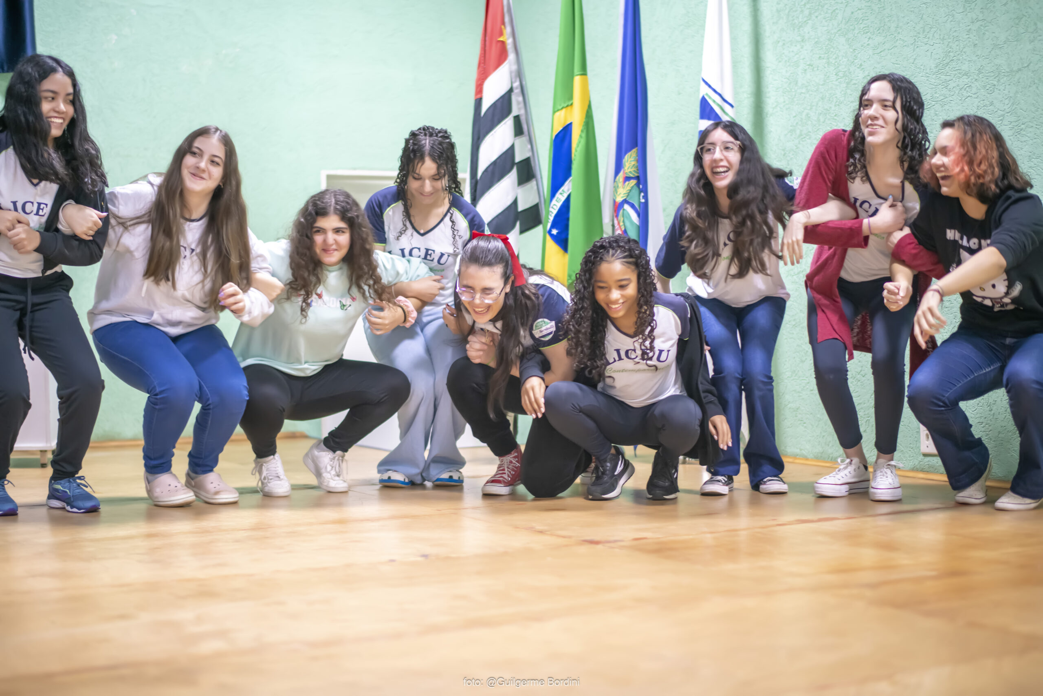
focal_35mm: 58
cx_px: 522
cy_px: 348
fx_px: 1680
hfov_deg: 34.5
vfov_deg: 23.4
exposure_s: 1/250
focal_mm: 58
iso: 1600
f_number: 1.4
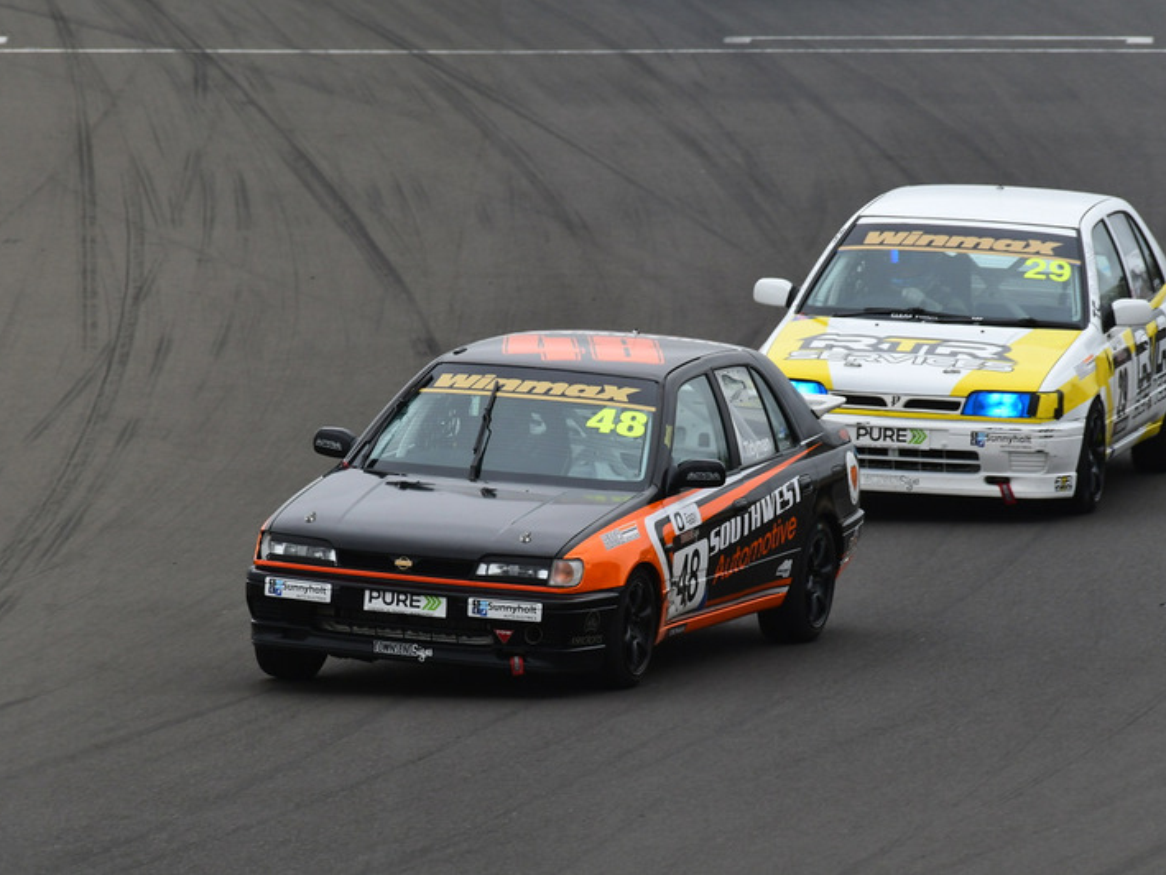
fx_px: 27423
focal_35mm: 814
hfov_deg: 2.4
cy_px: 438
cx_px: 541
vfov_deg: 1.8
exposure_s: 1/640
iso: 640
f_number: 10
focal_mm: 500
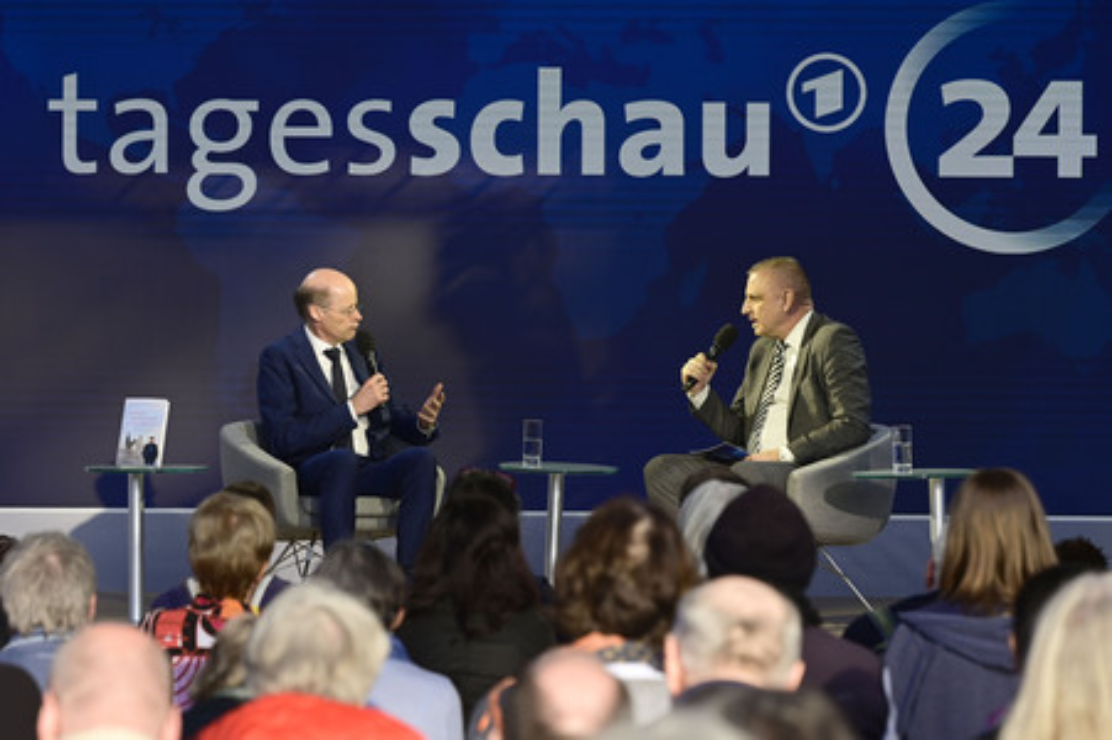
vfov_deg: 9.8
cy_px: 370
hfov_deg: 14.7
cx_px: 556
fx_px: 4321
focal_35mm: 140
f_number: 5
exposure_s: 1/320
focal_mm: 140
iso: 200
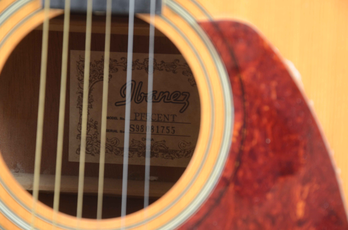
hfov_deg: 13.1
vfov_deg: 8.7
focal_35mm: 158
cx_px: 174
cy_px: 115
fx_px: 1519
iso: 400
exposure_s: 1/80
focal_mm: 105
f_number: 7.1
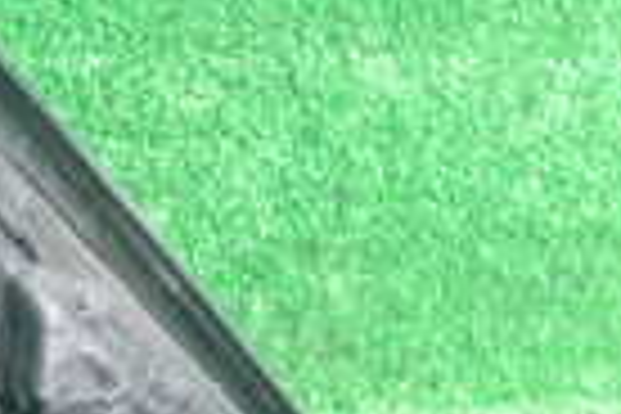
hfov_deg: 14.6
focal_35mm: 136
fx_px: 2346
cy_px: 603
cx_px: -122
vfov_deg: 9.8
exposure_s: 1/60
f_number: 2.3
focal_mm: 5.4
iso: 640
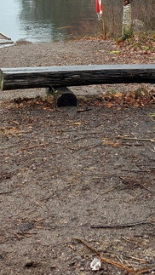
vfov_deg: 24.7
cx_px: 90
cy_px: -14
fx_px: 591
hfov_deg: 14.9
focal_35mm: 81
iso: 25
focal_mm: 5.23
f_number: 1.8
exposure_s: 1/110
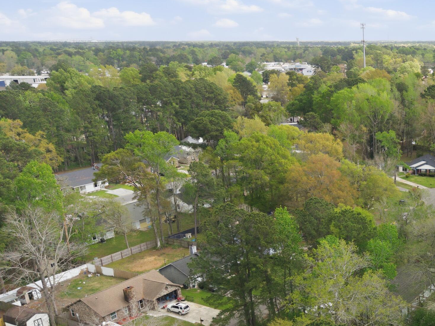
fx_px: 616
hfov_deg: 35.7
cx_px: 420
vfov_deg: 28.9
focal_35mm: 49
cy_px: 270
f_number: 1.8
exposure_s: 1/120
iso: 100
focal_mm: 8.7
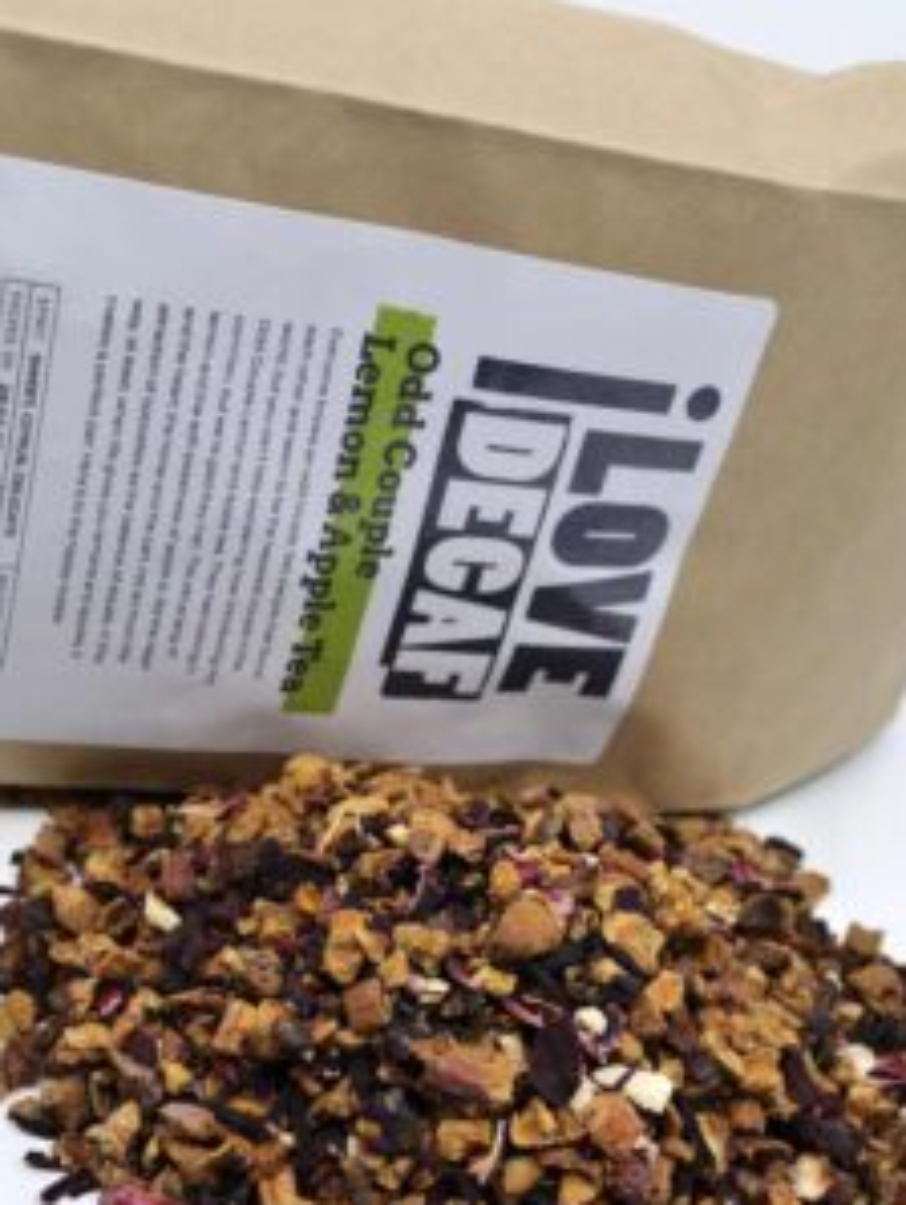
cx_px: 497
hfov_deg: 28.6
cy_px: 805
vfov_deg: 37.1
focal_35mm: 51
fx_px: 1777
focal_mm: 19
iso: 200
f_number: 5
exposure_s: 1/200
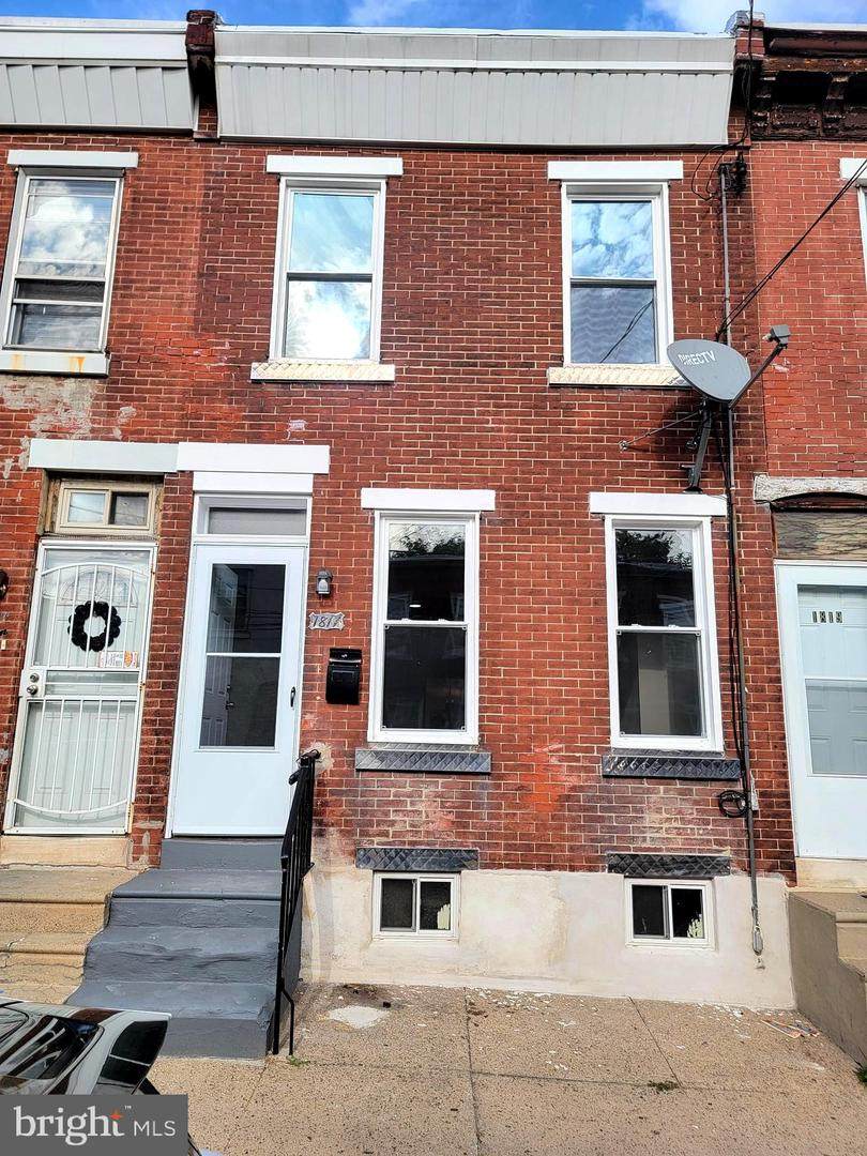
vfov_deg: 71.6
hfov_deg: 56.8
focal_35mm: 24
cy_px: 578
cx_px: 434
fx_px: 801
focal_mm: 6.7
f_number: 1.8
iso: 16
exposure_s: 1/657
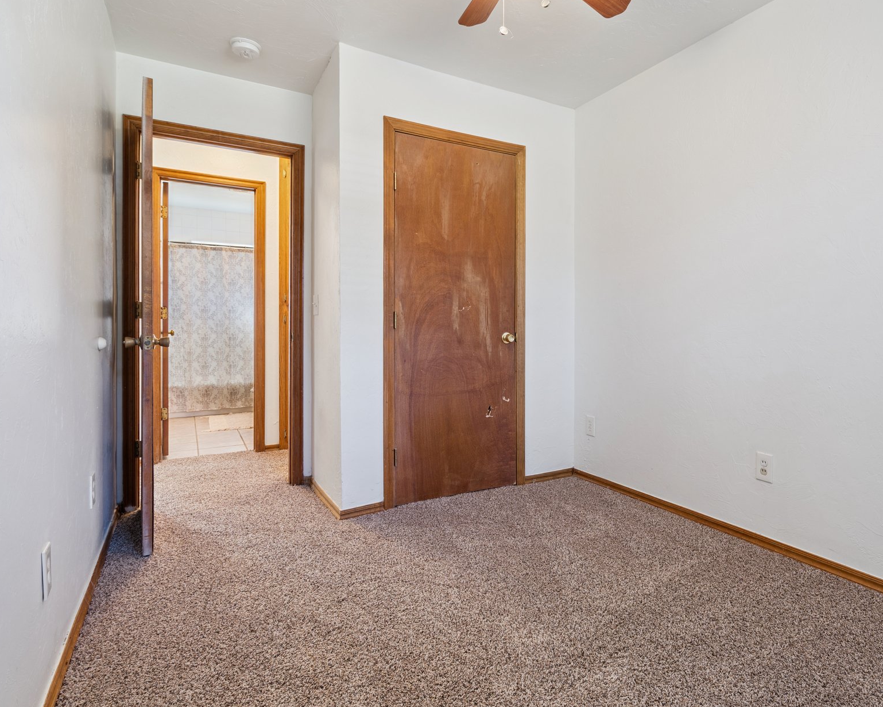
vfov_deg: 68.1
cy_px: 341
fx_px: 523
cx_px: 535
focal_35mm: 20
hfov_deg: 79.3
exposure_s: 1/4
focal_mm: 16
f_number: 7.1
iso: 200
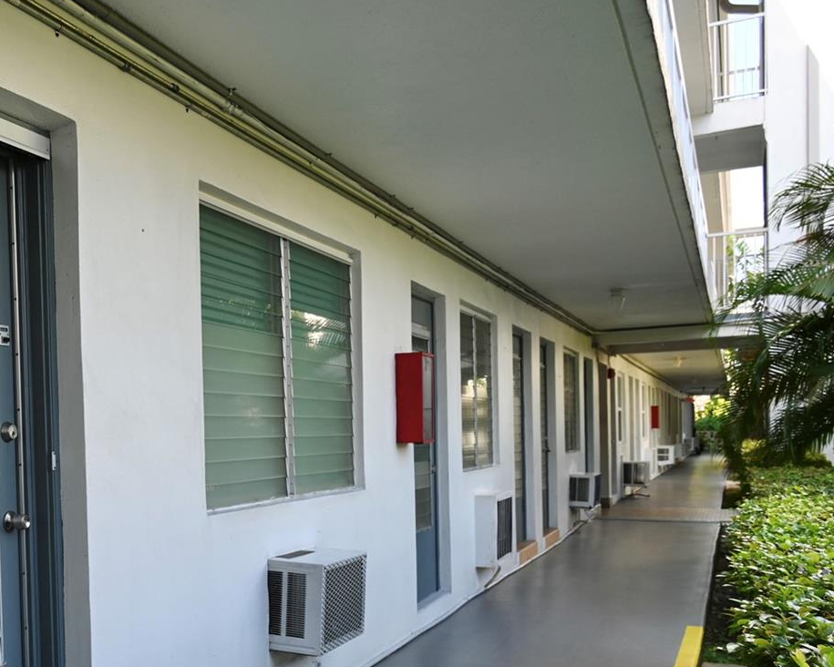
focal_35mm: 42
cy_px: 472
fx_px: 1032
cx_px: 148
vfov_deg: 35.3
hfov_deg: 41.8
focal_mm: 25.5
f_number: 7.1
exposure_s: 1/100
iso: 200
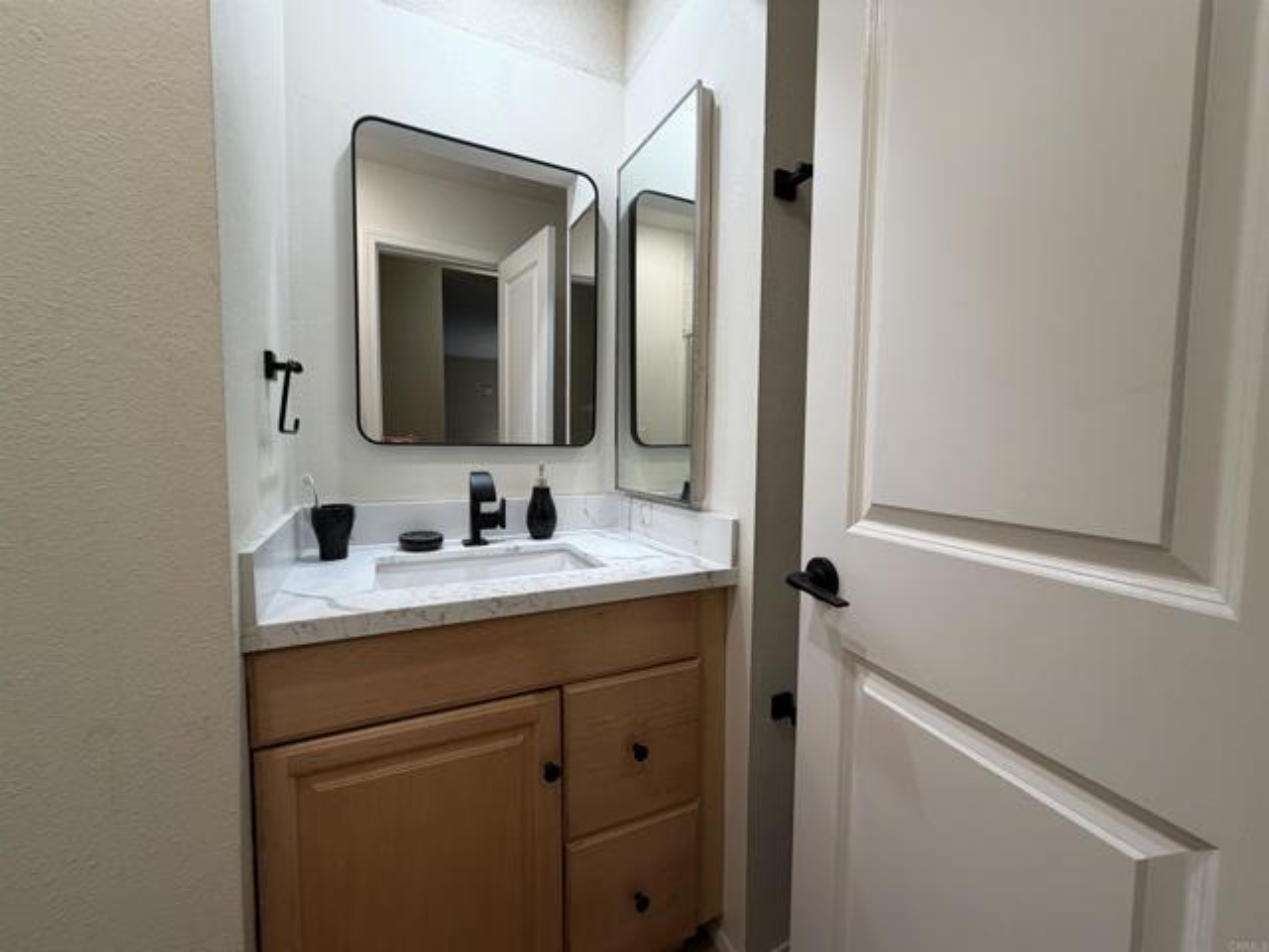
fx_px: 513
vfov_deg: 85.7
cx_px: 634
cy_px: 476
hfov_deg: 102.1
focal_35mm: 14
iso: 160
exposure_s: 1/120
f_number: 2.2
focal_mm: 2.22
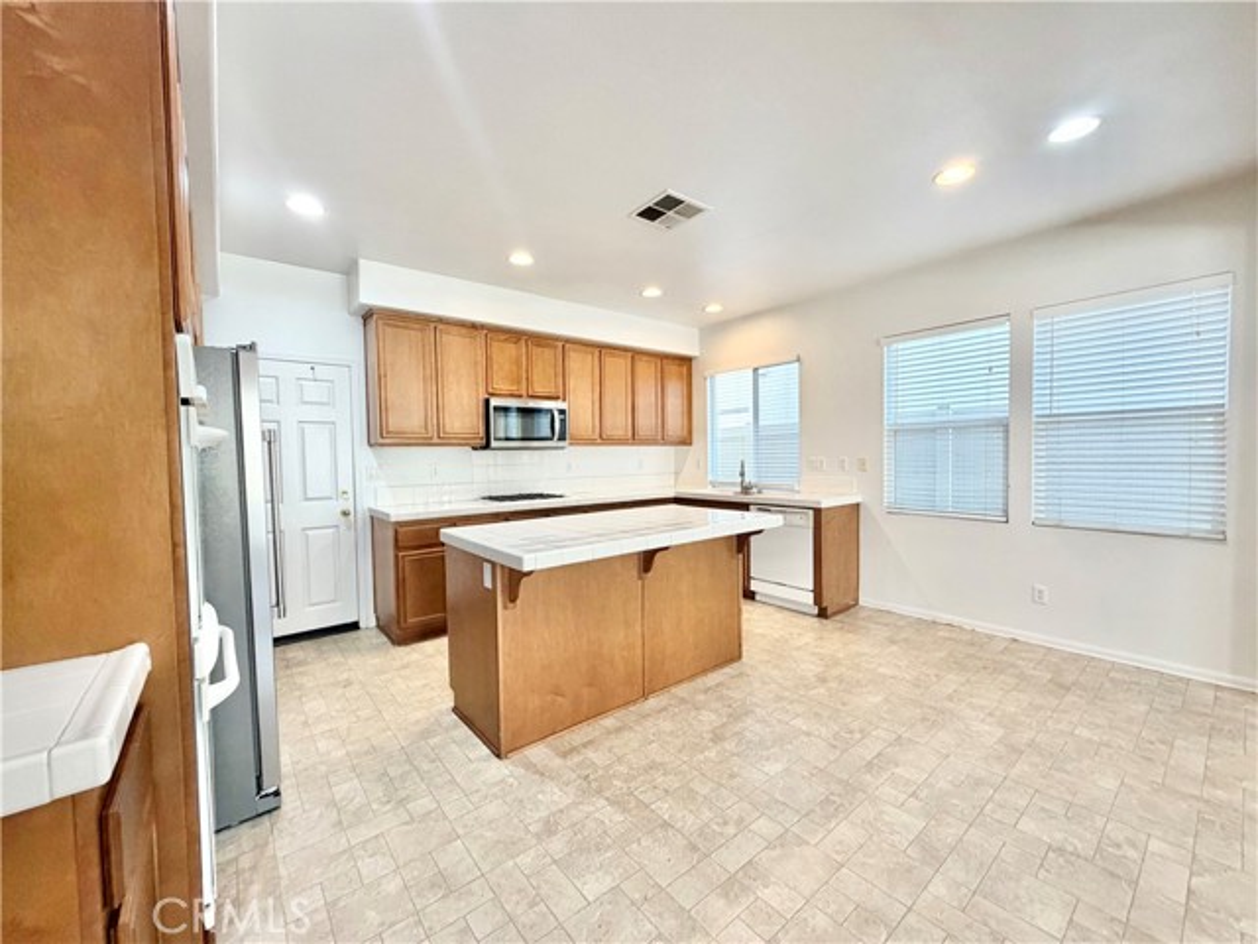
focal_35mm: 14
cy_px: 472
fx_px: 509
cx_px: 629
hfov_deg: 102.1
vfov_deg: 85.7
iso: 250
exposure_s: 1/120
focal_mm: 2.22
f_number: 2.2
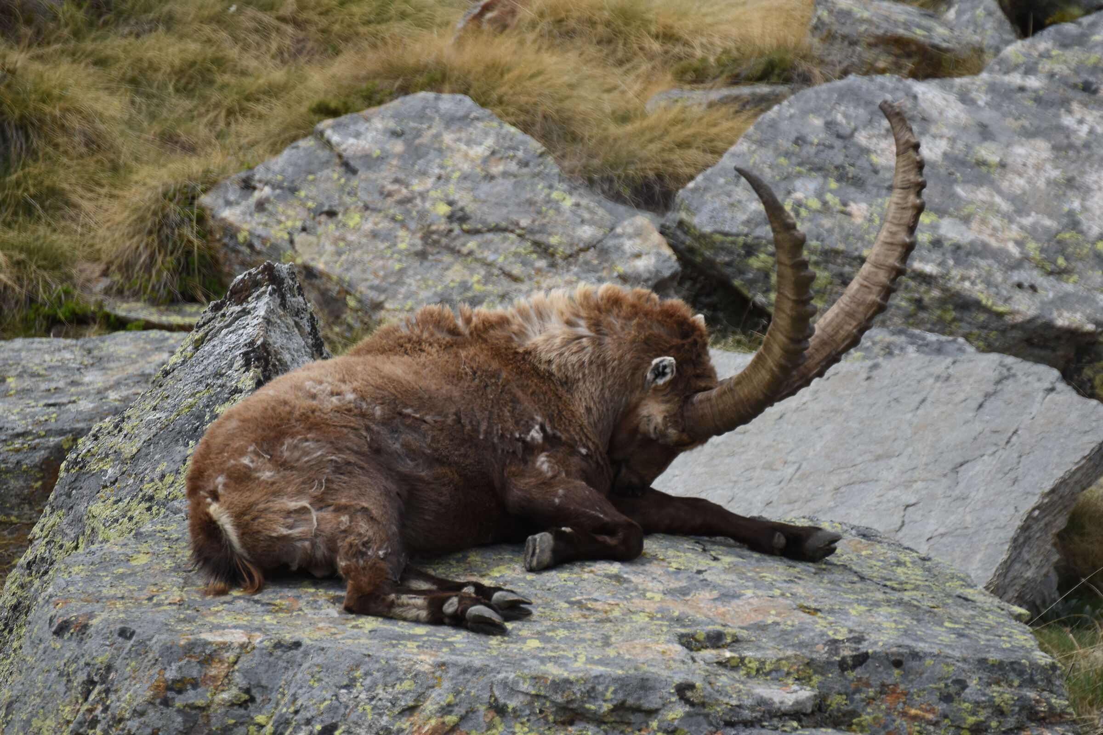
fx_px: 13786
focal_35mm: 450
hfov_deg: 4.6
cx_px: 552
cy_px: 368
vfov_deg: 3.1
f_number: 5.6
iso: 400
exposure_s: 1/1600
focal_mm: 300
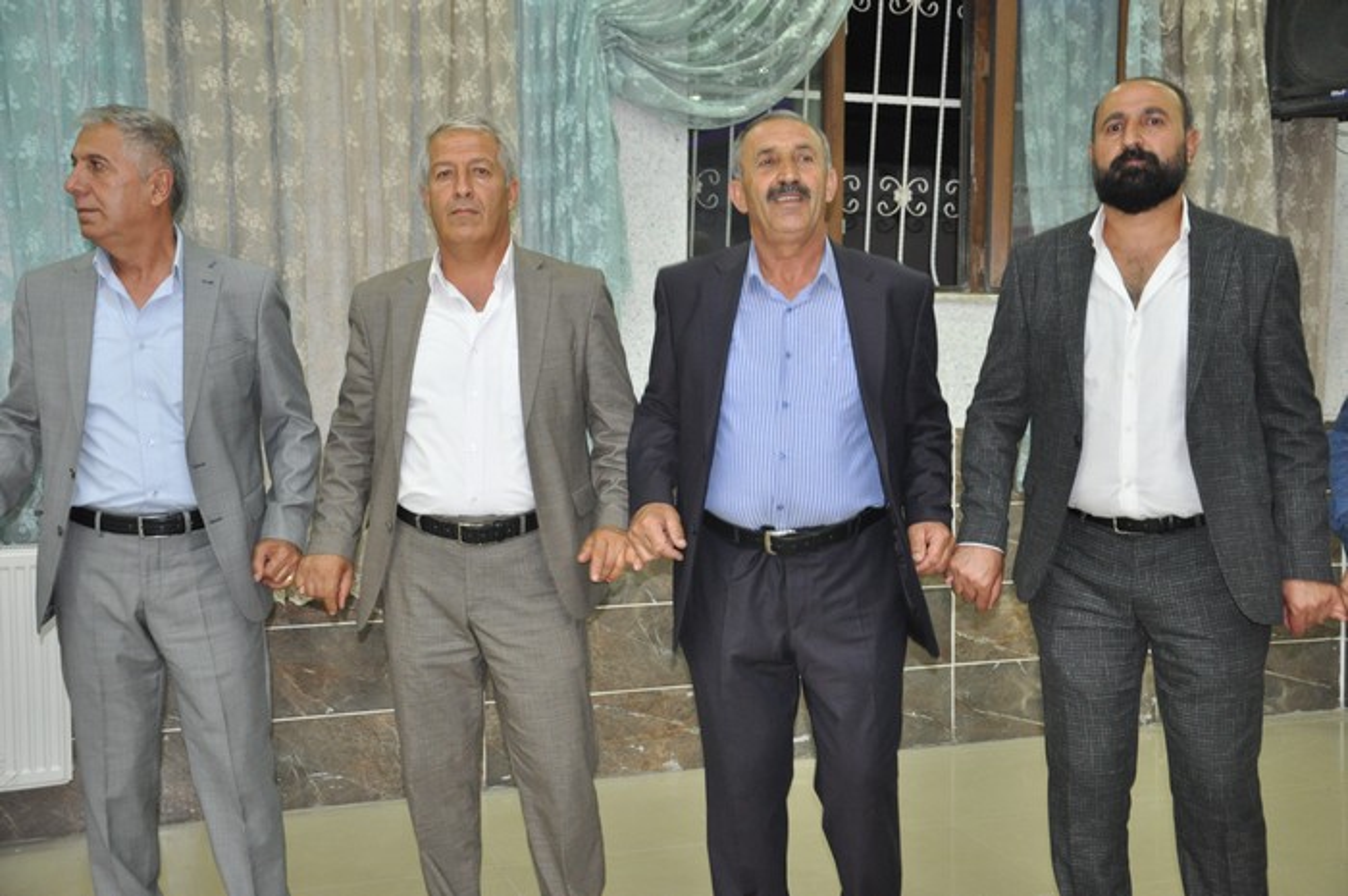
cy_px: 448
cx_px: 674
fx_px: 1571
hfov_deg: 46.4
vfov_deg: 31.8
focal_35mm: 42
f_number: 4.5
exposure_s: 1/60
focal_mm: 28
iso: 1250
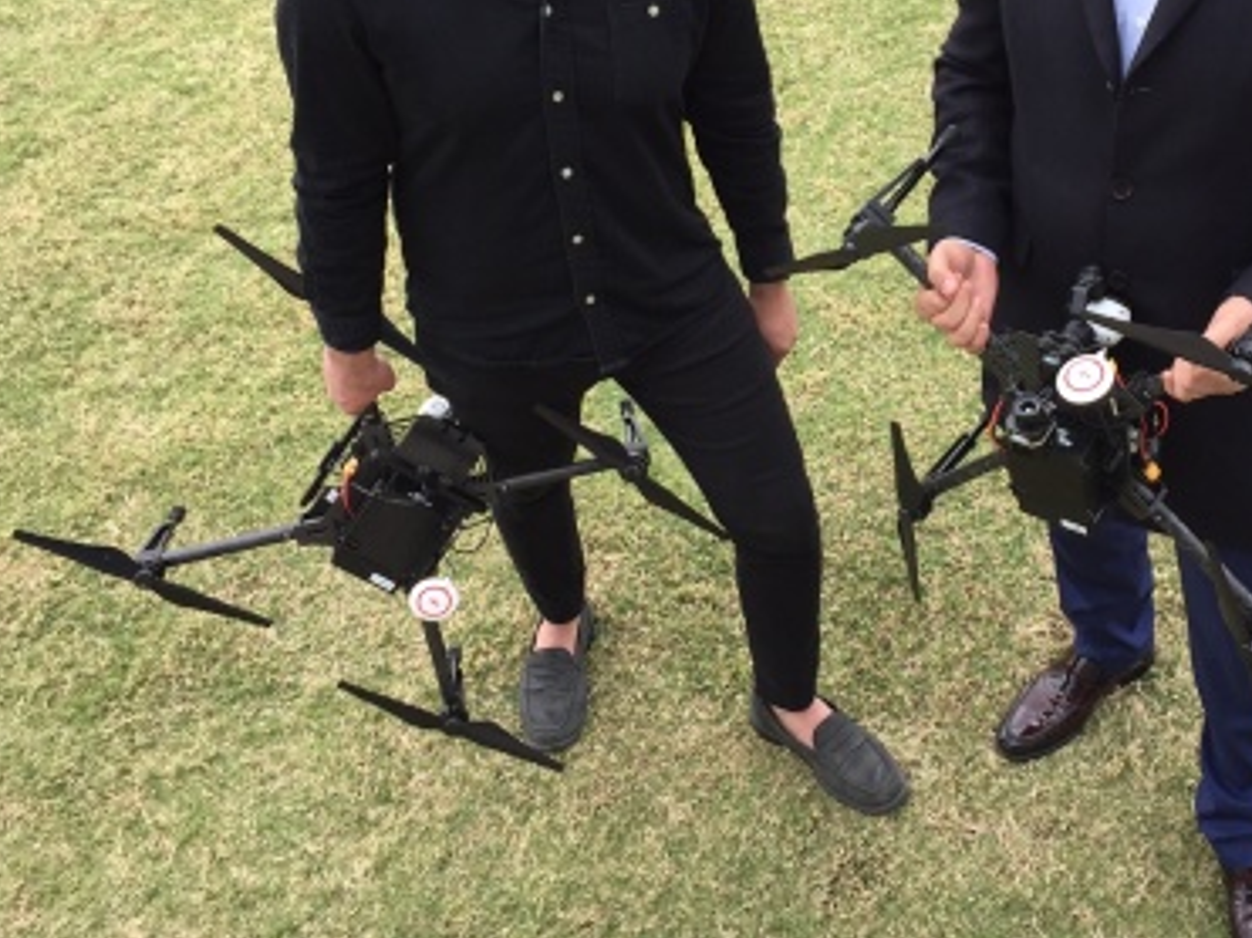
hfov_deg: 37.7
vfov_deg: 28.7
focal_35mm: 50
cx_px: 864
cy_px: 240
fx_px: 1808
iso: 32
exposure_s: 1/534
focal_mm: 4.15
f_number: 2.2
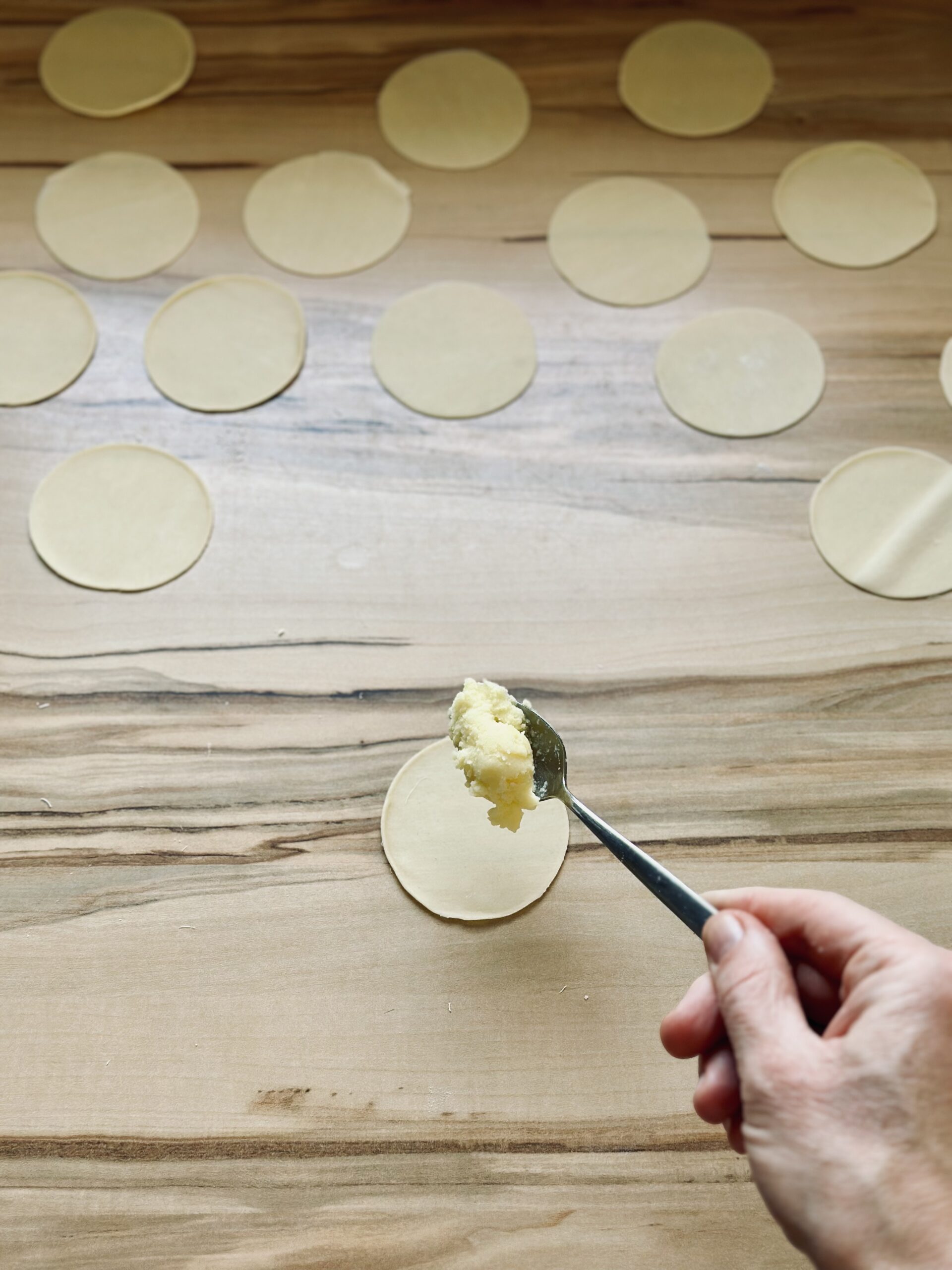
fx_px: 1760
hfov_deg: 30.3
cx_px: 476
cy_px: 635
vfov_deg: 39.7
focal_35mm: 48
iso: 80
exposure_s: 1/121
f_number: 1.78
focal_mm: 6.86
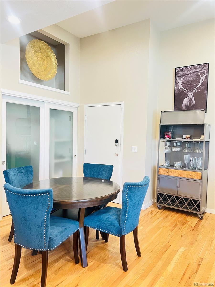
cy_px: 144
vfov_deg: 67.3
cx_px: 108
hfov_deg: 53.1
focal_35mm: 26
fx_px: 215
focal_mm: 5.7
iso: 400
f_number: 1.5
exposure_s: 1/60
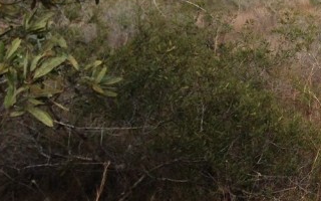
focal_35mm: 112
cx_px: 502
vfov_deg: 11.7
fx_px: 980
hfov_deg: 16.7
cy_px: 56
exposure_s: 1/704
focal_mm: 4.12
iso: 50
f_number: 2.4
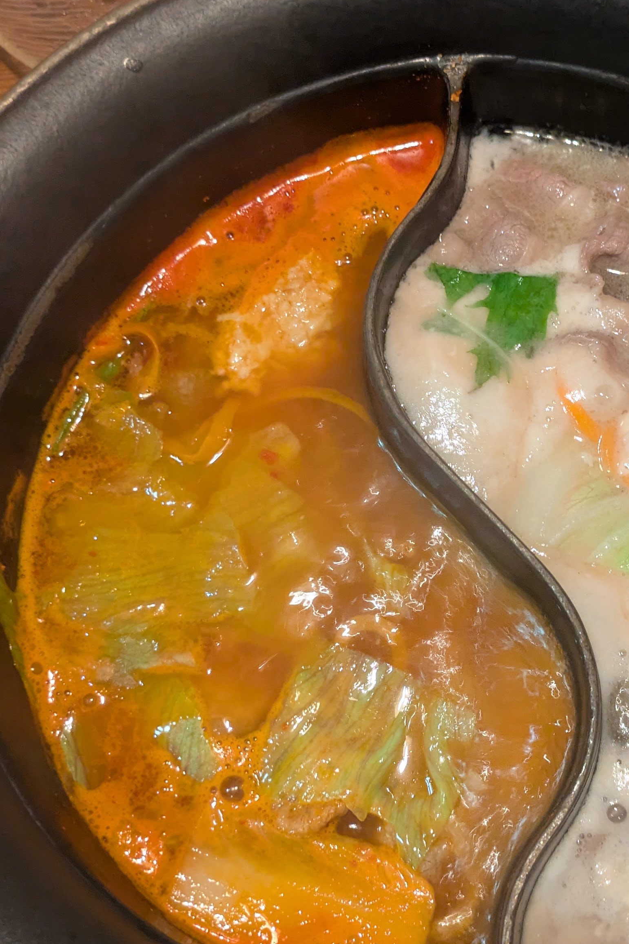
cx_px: 486
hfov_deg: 25.6
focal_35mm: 52
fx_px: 1363
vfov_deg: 38.1
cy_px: 520
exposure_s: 1/24
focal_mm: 5.43
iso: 478
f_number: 1.89
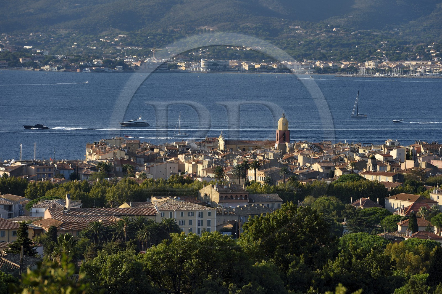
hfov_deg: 10.3
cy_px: 147
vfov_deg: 6.9
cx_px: 221
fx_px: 2455
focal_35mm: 200
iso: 200
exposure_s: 1/250
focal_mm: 200
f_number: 8
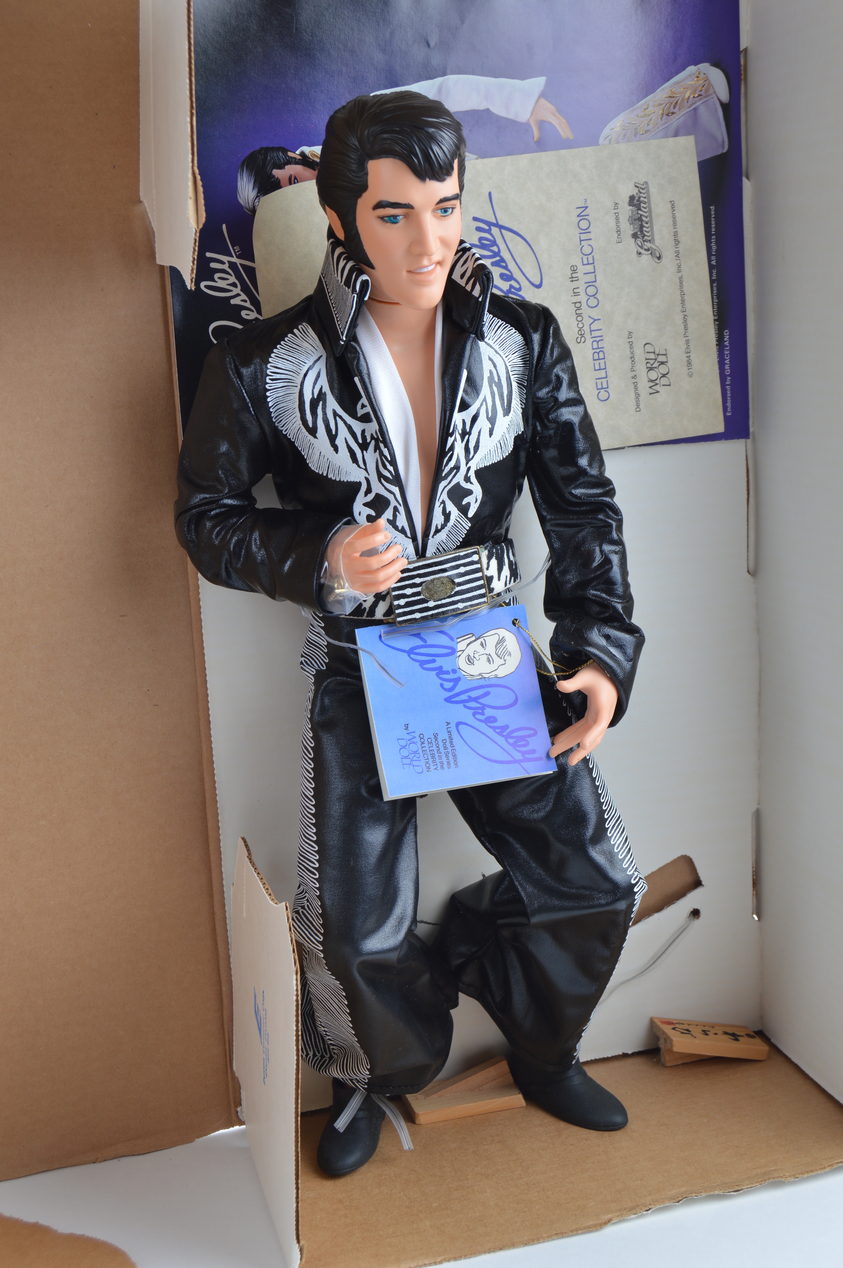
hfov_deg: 28.9
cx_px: 422
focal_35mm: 46
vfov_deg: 42.4
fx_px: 1636
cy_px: 634
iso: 100
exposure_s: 1/30
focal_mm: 31
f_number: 8
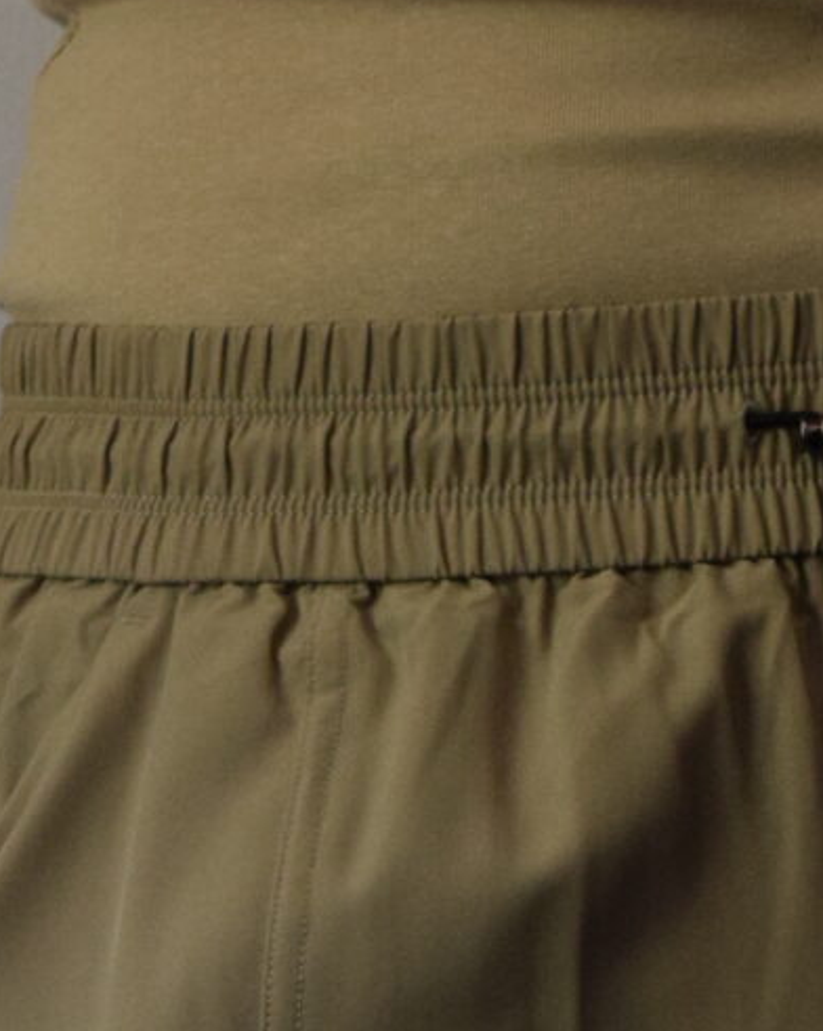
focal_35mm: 382
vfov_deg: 4.9
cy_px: 2461
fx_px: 11645
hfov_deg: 4.0
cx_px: 637
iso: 1100
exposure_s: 1/60
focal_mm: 52
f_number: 5.6
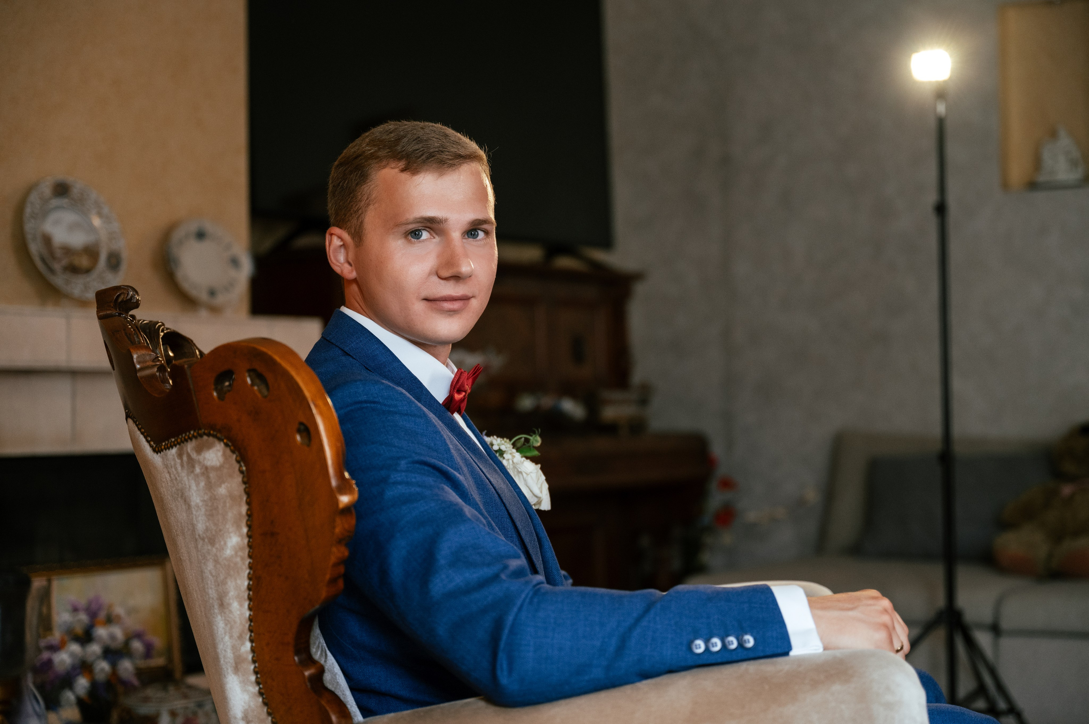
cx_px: 544
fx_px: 1844
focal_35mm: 61
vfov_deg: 22.2
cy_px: 362
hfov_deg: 32.9
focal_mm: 61
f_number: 2.8
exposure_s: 1/160
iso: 1600
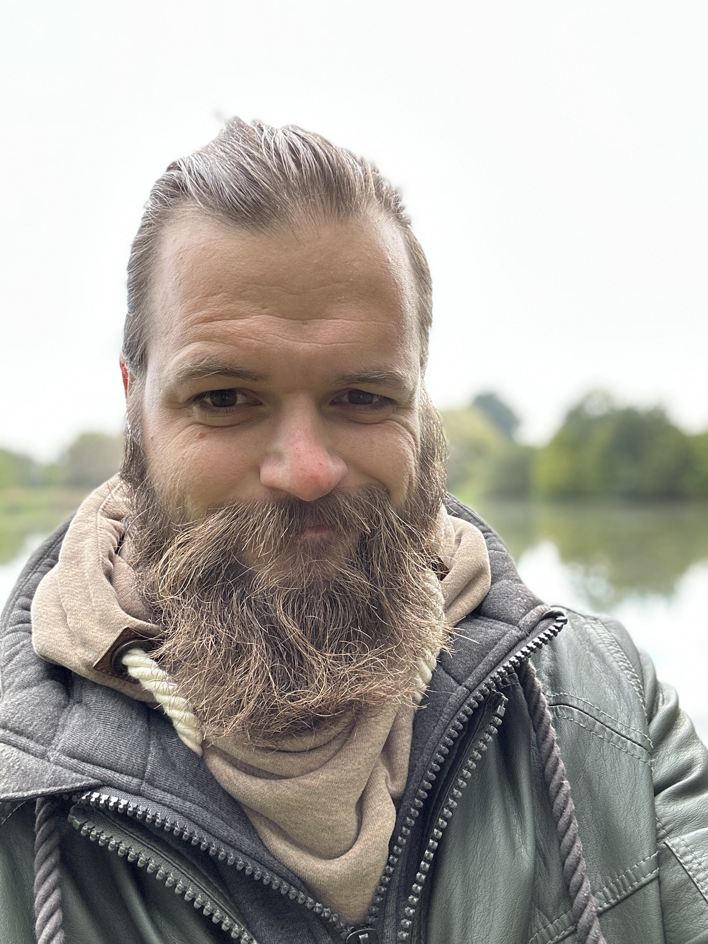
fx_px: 818
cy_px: 472
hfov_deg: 46.8
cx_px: 354
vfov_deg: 60.0
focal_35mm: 30
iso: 50
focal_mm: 2.69
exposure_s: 1/121
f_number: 1.9
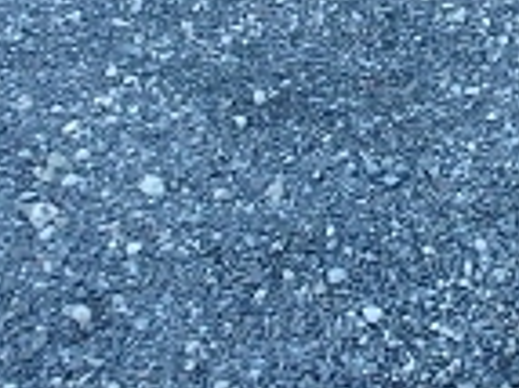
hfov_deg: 18.9
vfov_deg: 14.9
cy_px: -134
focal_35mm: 94
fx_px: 1408
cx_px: 726
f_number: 3.5
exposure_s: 1/100
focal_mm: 3.7
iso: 125
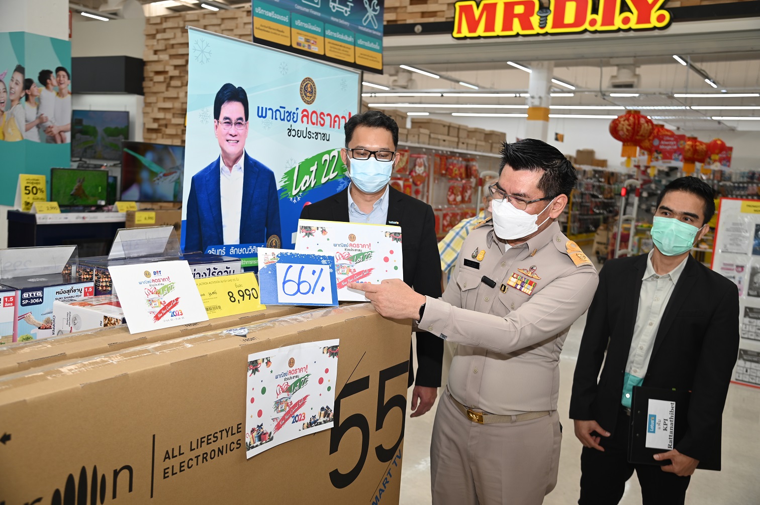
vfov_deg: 37.8
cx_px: 380
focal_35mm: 35
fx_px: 738
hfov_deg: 54.5
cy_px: 252
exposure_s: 1/80
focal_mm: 35
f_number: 4.5
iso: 200
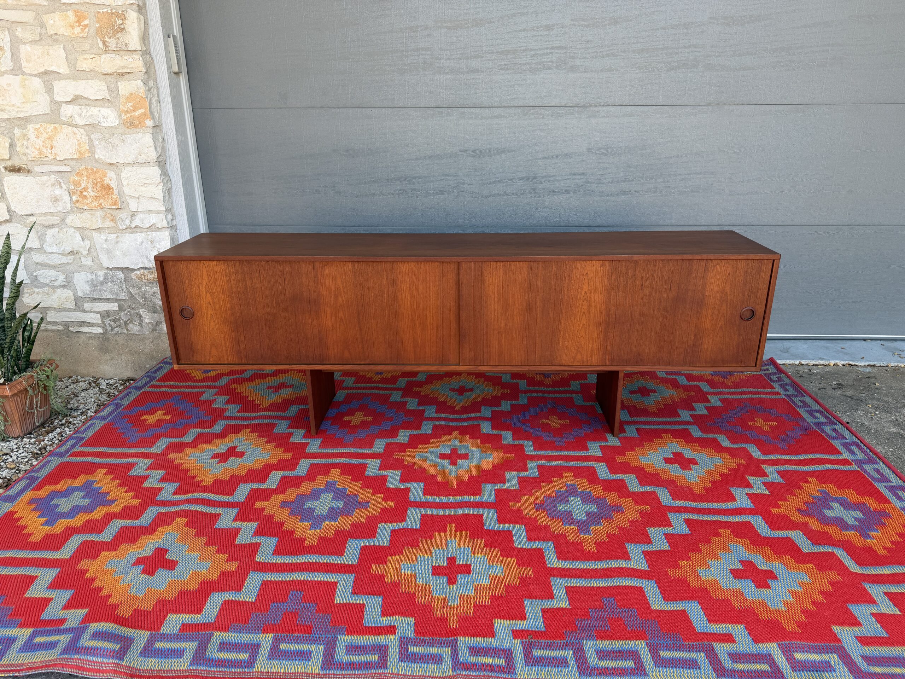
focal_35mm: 24
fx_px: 627
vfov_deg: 56.8
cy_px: 340
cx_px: 452
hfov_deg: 71.6
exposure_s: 1/176
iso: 64
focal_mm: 6.76
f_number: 1.78
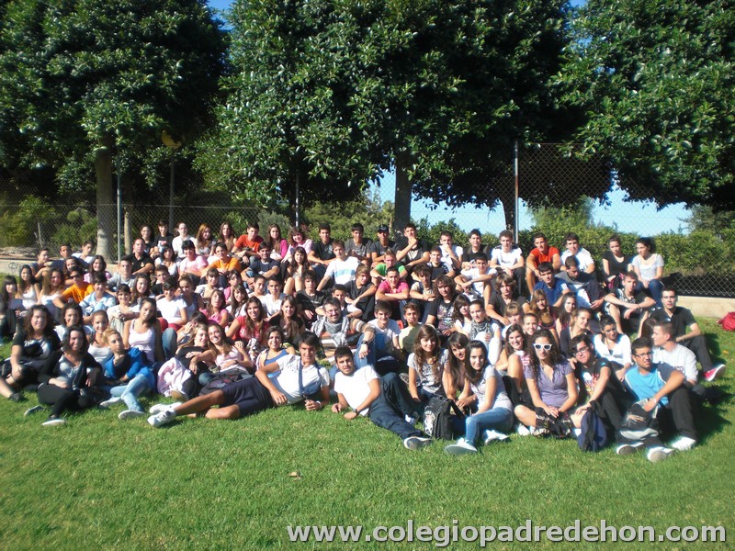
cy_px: 276
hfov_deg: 49.0
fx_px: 807
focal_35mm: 38
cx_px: 368
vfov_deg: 37.7
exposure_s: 1/640
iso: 64
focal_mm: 6.3
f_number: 3.1
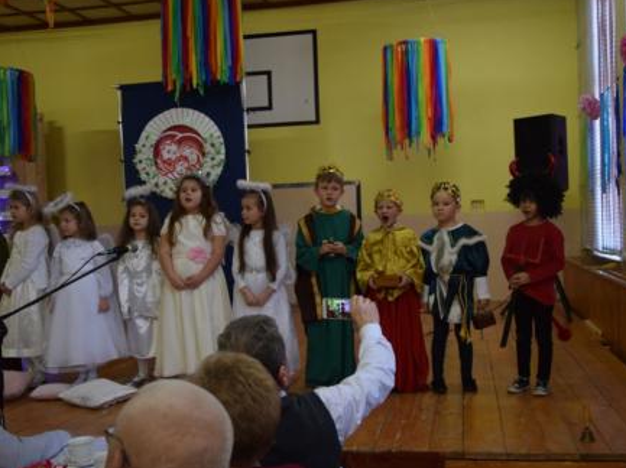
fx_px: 723
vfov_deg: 35.9
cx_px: 337
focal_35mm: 40
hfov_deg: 46.8
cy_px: 233
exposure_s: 1/60
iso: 1600
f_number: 3.8
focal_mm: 24
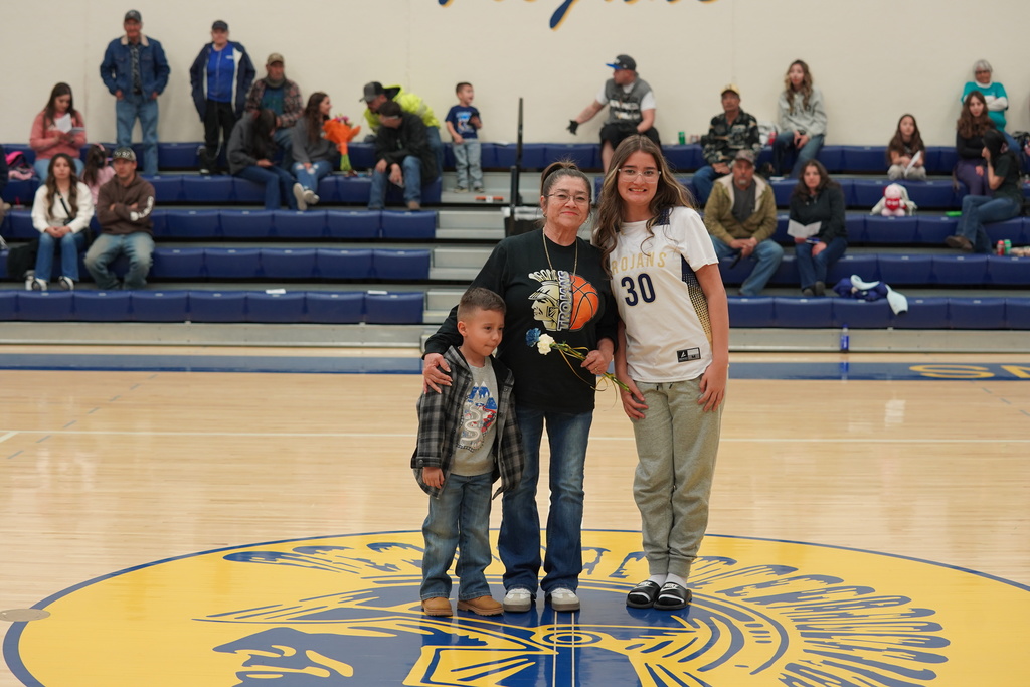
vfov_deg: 19.5
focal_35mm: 70
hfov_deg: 28.8
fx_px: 2003
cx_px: 515
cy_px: 344
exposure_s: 1/160
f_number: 4
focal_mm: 70
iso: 1250
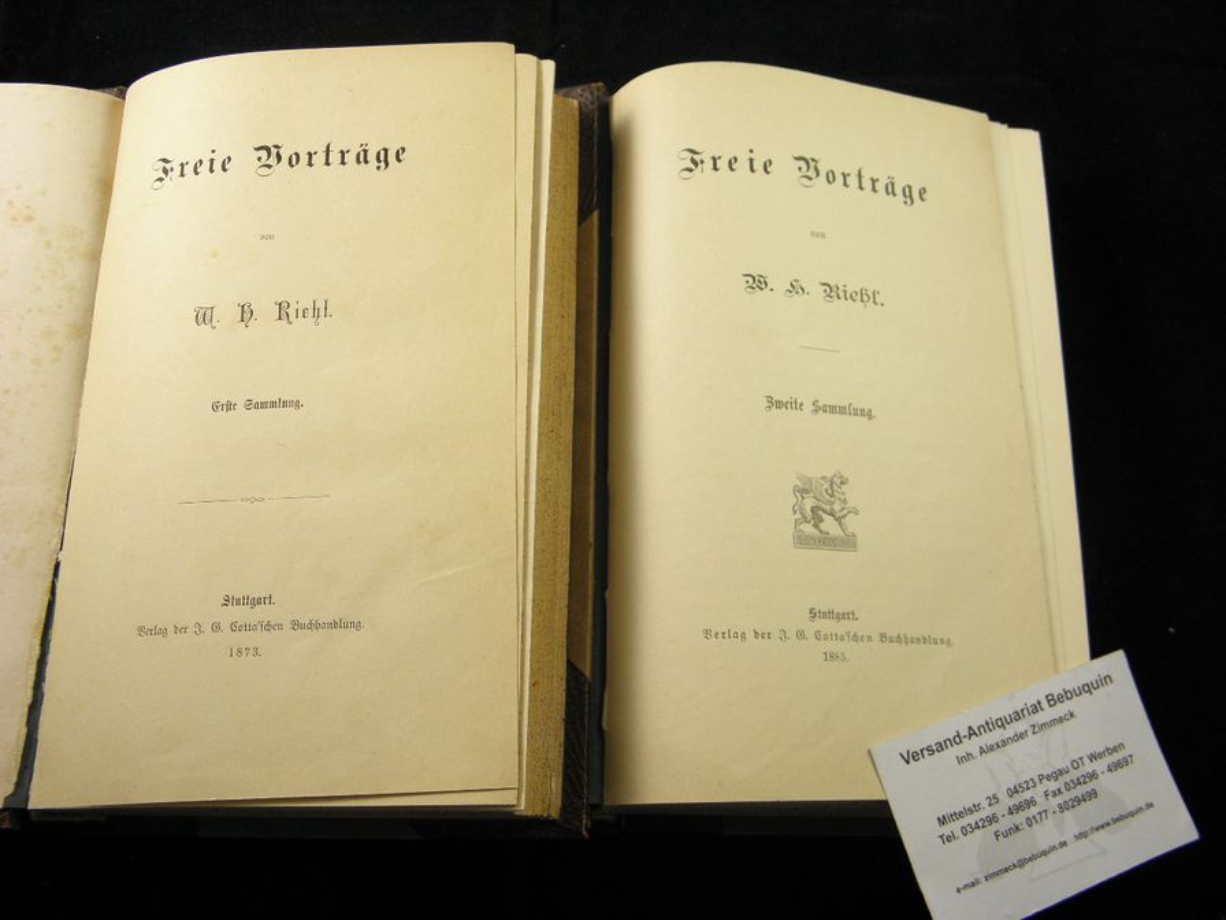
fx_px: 1275
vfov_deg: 39.7
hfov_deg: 51.4
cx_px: 613
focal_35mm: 36
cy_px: 460
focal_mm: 6.4
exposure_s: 1/40
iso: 125
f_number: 3.7
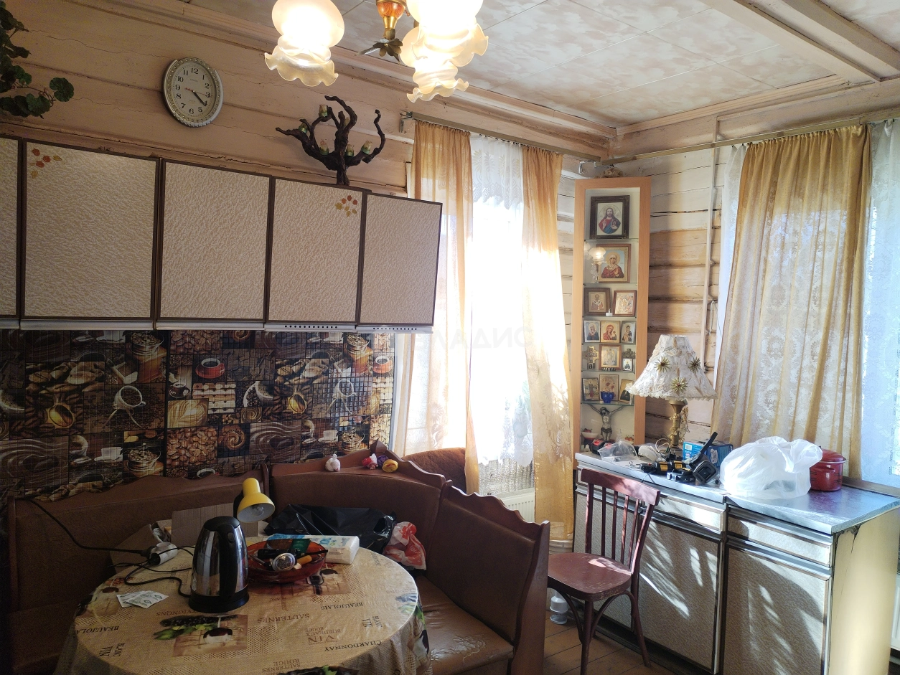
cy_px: 338
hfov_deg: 61.7
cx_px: 450
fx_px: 754
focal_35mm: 29
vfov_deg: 48.2
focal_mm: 4.75
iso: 190
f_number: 1.8
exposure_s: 1/100
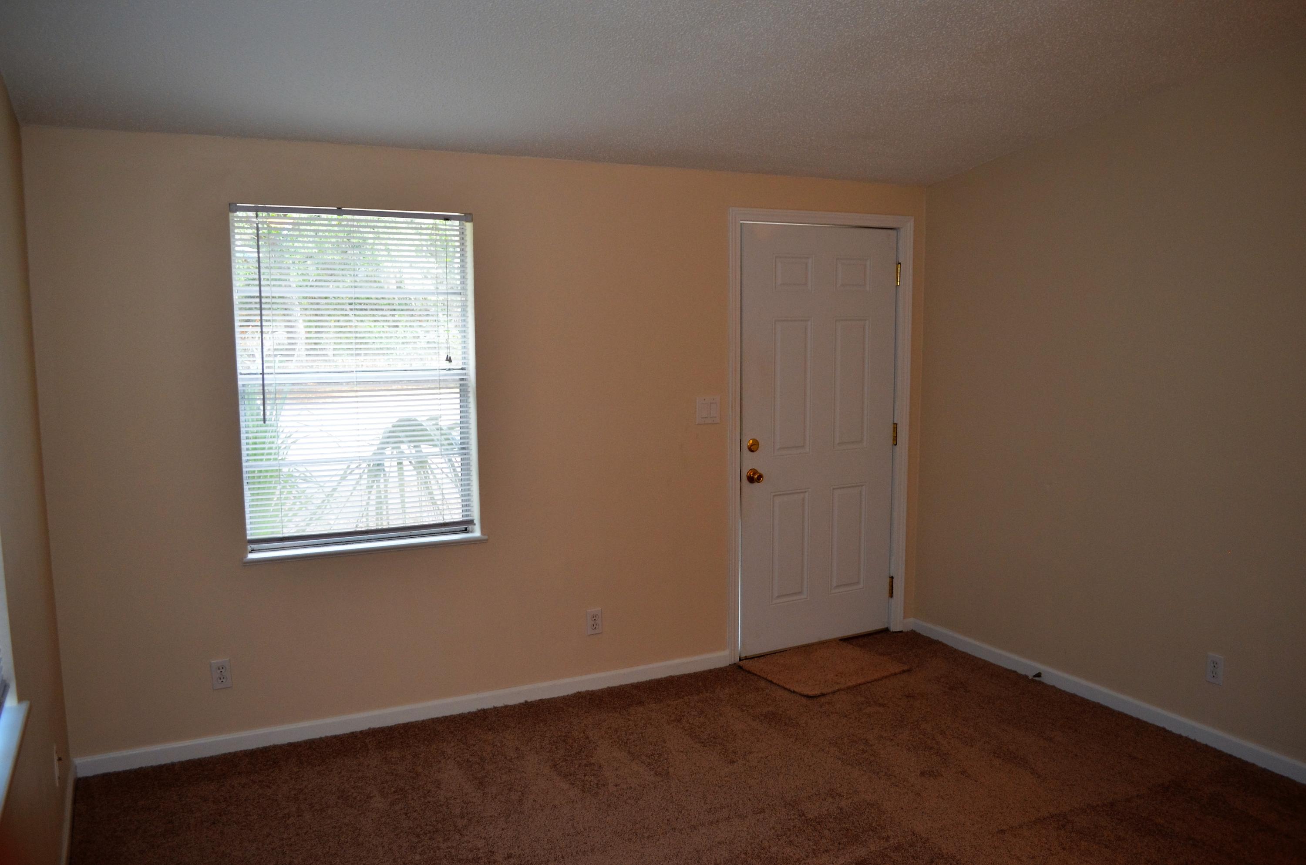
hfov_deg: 67.5
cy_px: 432
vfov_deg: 47.7
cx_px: 653
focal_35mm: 27
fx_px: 977
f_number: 3.5
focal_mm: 18
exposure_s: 1/60
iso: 720
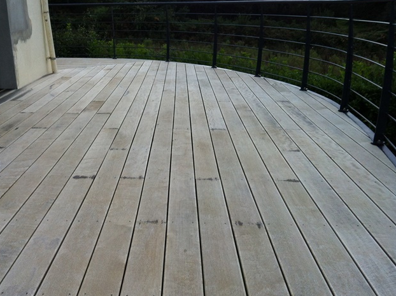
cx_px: 144
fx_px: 514
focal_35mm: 45
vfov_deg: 32.1
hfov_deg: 41.8
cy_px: 165
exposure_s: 1/1312
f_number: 2.8
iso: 80
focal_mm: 3.85
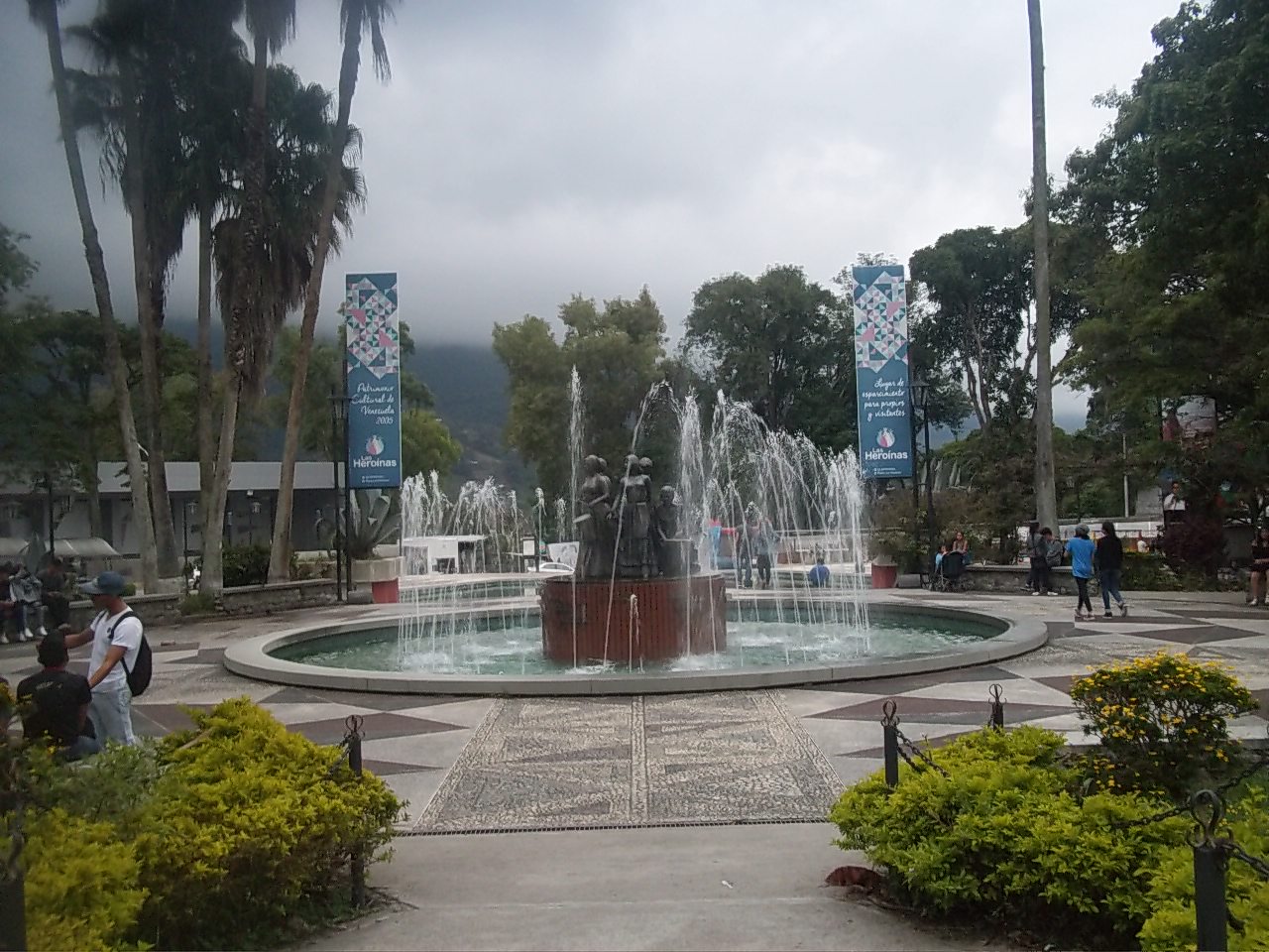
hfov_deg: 51.4
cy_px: 476
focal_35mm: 36
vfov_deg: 39.7
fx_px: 1320
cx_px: 634
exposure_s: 1/30
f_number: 3.1
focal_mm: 6.5
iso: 111
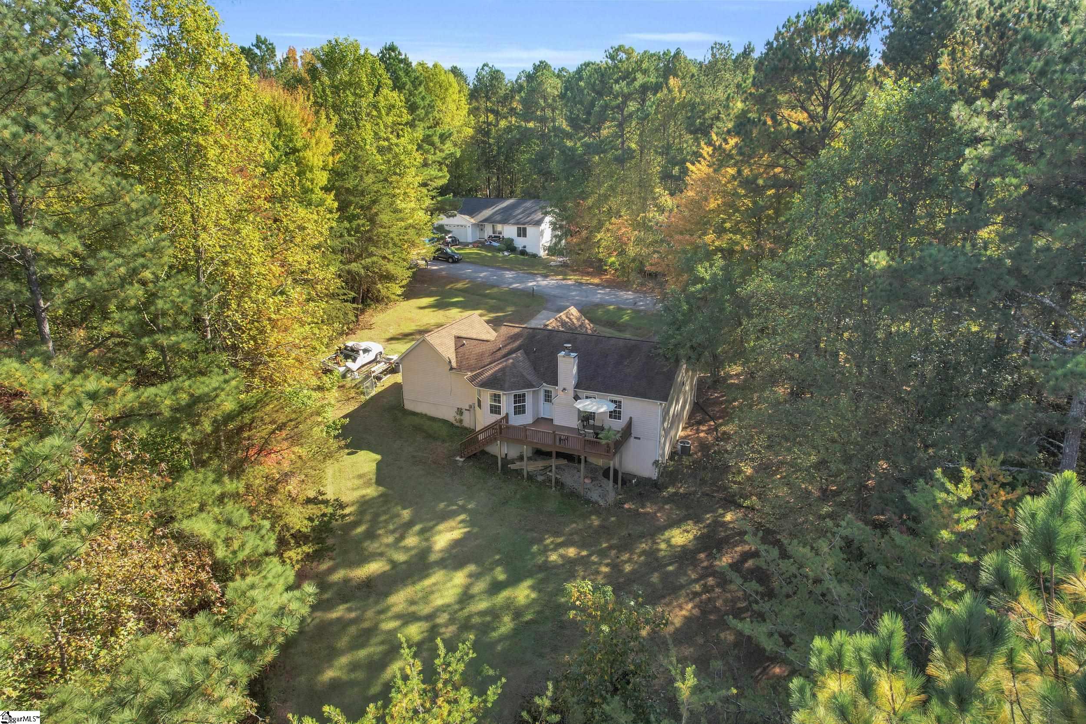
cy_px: 362
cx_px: 543
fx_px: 664
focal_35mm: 22
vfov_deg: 57.2
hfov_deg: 78.6
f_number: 2.8
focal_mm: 8.38
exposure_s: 1/50
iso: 120
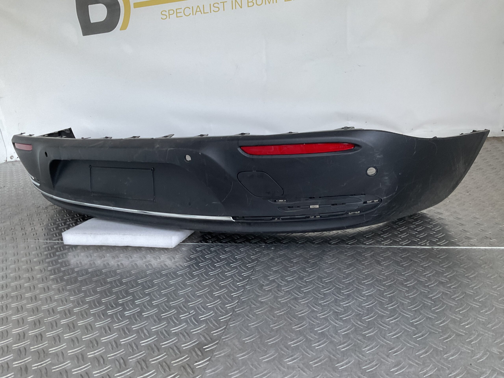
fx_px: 422
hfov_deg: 61.7
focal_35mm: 29
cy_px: 189
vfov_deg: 48.2
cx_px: 252
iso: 80
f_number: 1.8
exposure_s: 1/50
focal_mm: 3
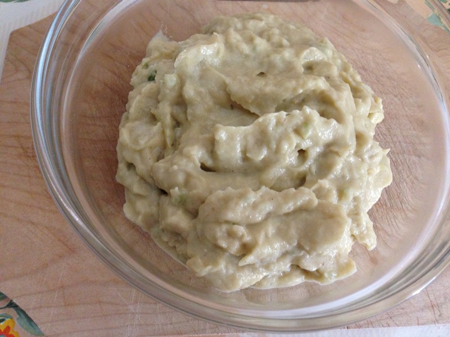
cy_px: 168
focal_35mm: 33
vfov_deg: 42.9
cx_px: 225
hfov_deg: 55.4
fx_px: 429
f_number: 2.4
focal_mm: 4.13
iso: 320
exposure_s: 1/20
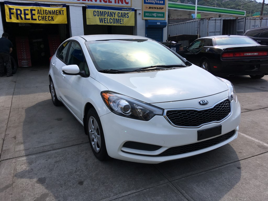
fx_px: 225
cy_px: 100
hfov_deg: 61.7
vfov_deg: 48.2
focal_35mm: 29
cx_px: 134
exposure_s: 1/1972
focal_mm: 4.15
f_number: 2.2
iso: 25
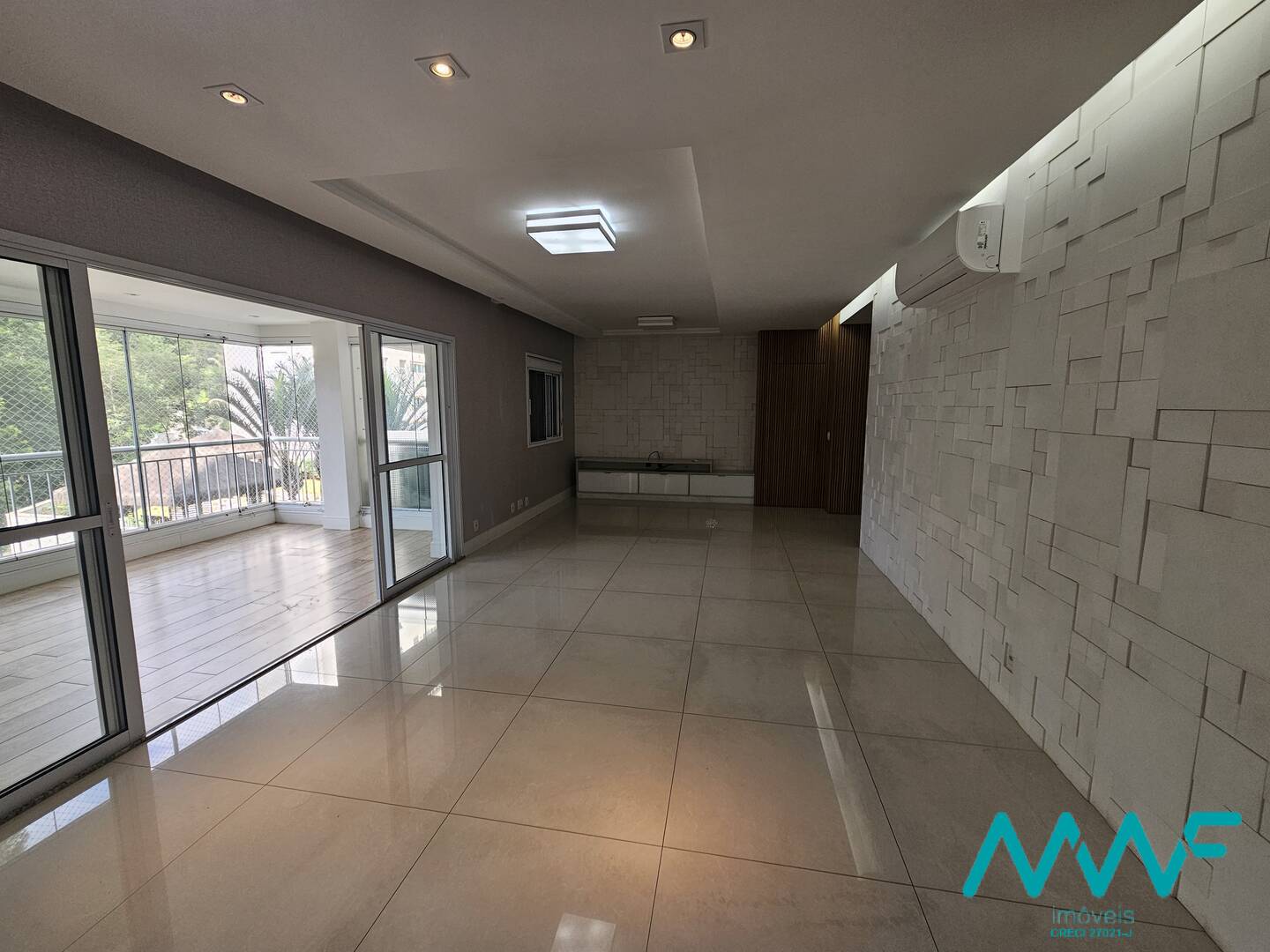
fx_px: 477
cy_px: 476
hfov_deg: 106.2
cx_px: 635
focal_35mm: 13
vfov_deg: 89.9
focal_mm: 2.2
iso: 64
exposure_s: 1/120
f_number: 2.2
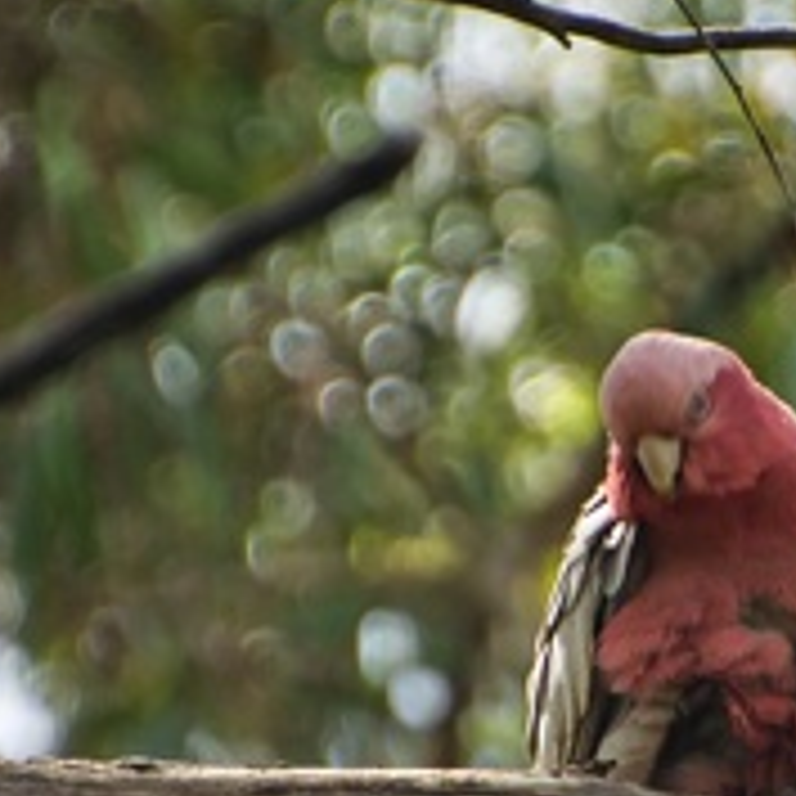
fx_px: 44409
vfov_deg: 1.0
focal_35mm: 1707
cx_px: 702
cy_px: 634
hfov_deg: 1.0
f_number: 5.6
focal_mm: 300
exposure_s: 1/320
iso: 100
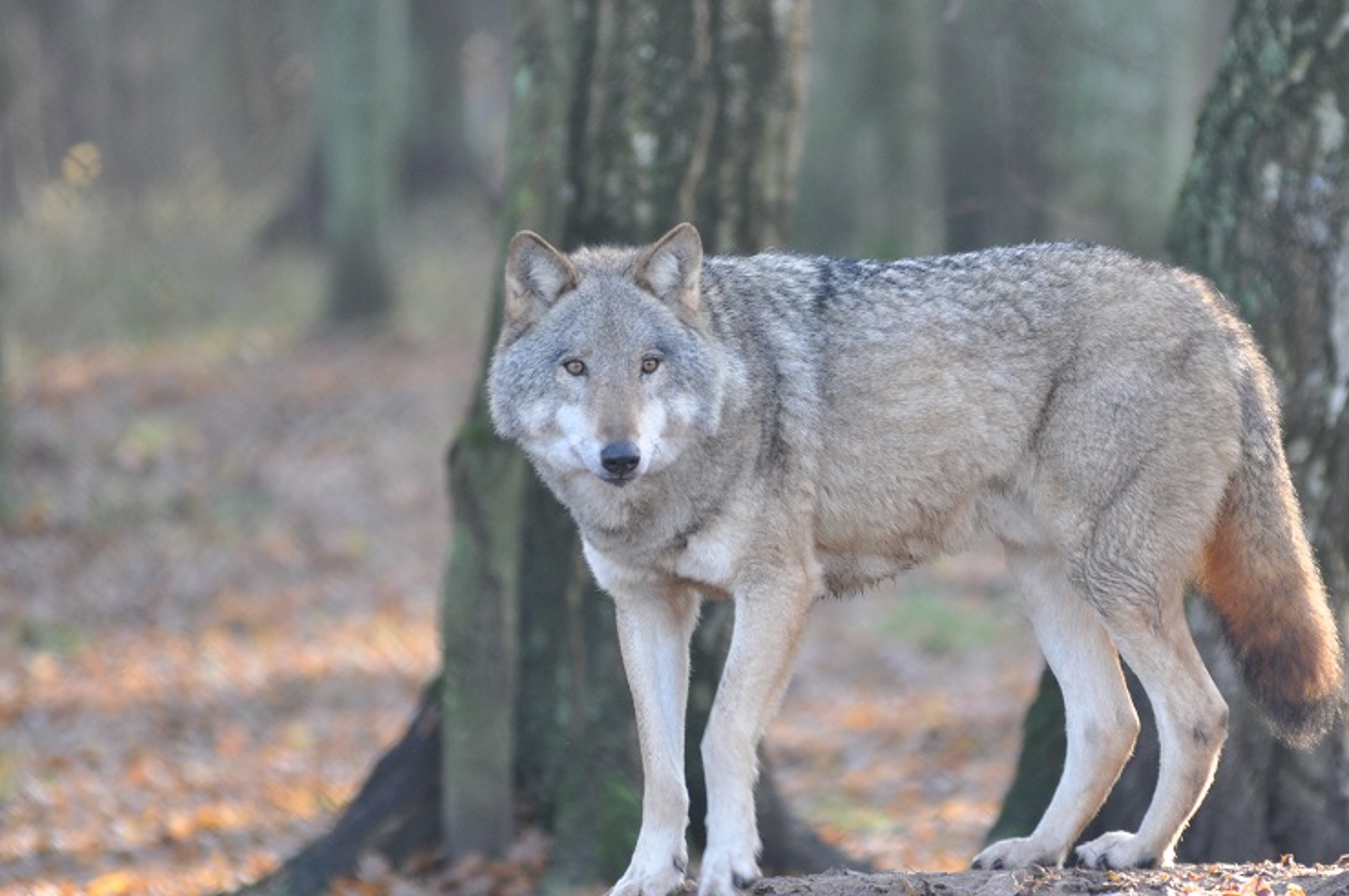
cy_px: 482
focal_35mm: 406
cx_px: 874
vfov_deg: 3.4
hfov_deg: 5.1
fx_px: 15197
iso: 400
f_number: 2.8
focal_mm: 200
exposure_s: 1/200
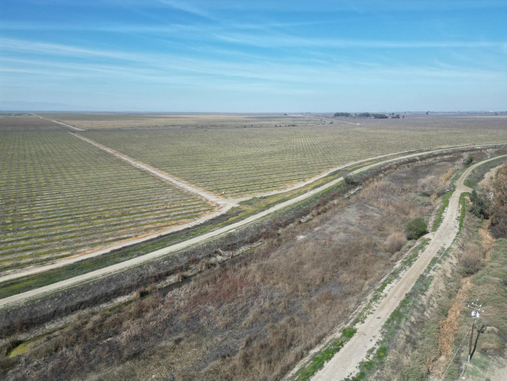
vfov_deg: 56.8
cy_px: 190
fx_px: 352
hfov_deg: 71.6
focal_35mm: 24
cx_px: 254
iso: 100
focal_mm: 6.72
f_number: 1.7
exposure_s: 1/2500
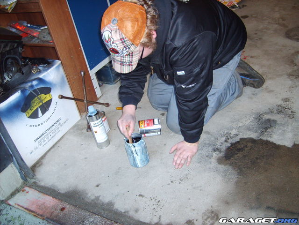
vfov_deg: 40.7
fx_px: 302
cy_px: 112
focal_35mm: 35
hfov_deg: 52.6
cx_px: 150
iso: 100
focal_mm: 5.8
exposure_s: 1/45
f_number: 2.8
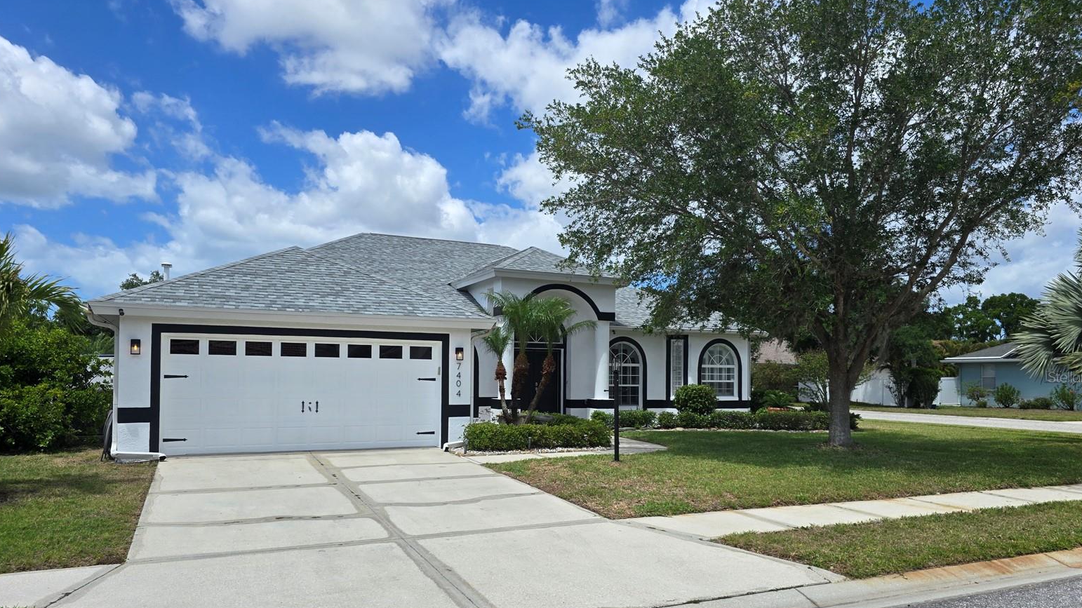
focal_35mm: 26
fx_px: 746
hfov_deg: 71.9
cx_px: 553
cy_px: 377
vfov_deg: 44.0
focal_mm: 6.3
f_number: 1.7
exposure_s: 1/1132
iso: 12
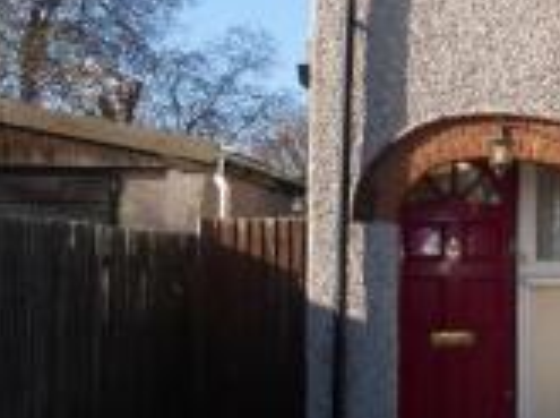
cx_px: 657
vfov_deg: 17.3
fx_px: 1372
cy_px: 182
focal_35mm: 85
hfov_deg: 21.5
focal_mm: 4.3
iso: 100
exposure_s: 1/500
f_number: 4
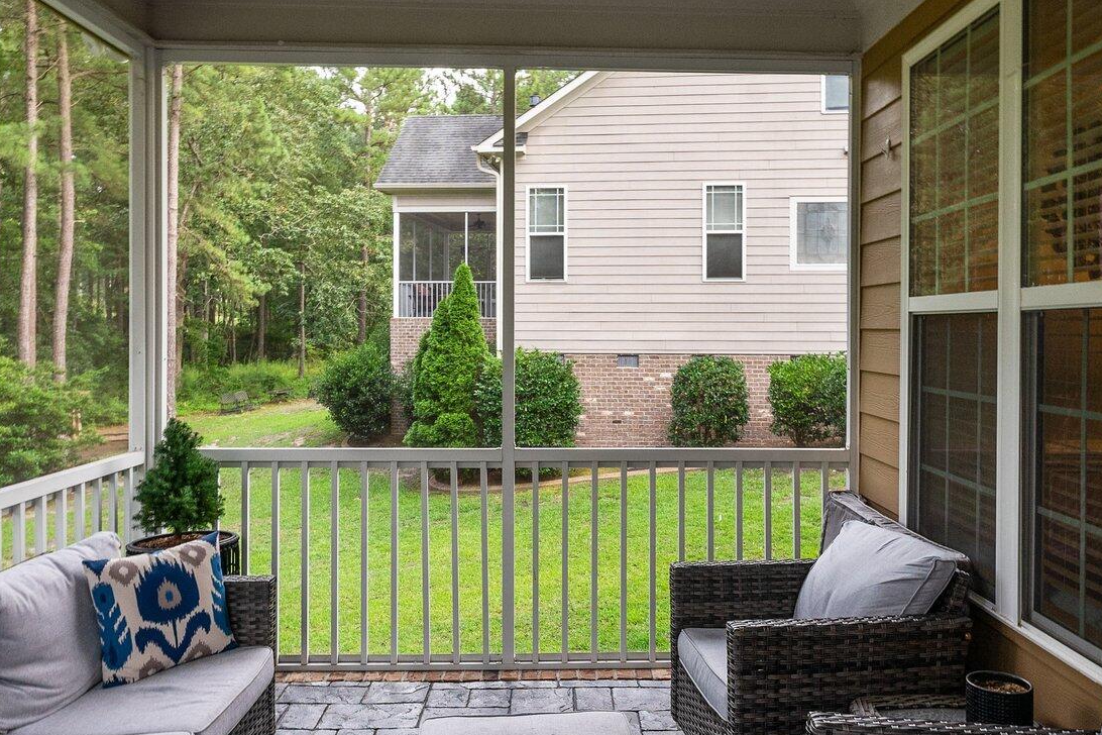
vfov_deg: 43.6
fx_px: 918
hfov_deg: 61.9
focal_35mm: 30
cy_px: 349
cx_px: 578
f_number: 8
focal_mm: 16
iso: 320
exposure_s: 1/15
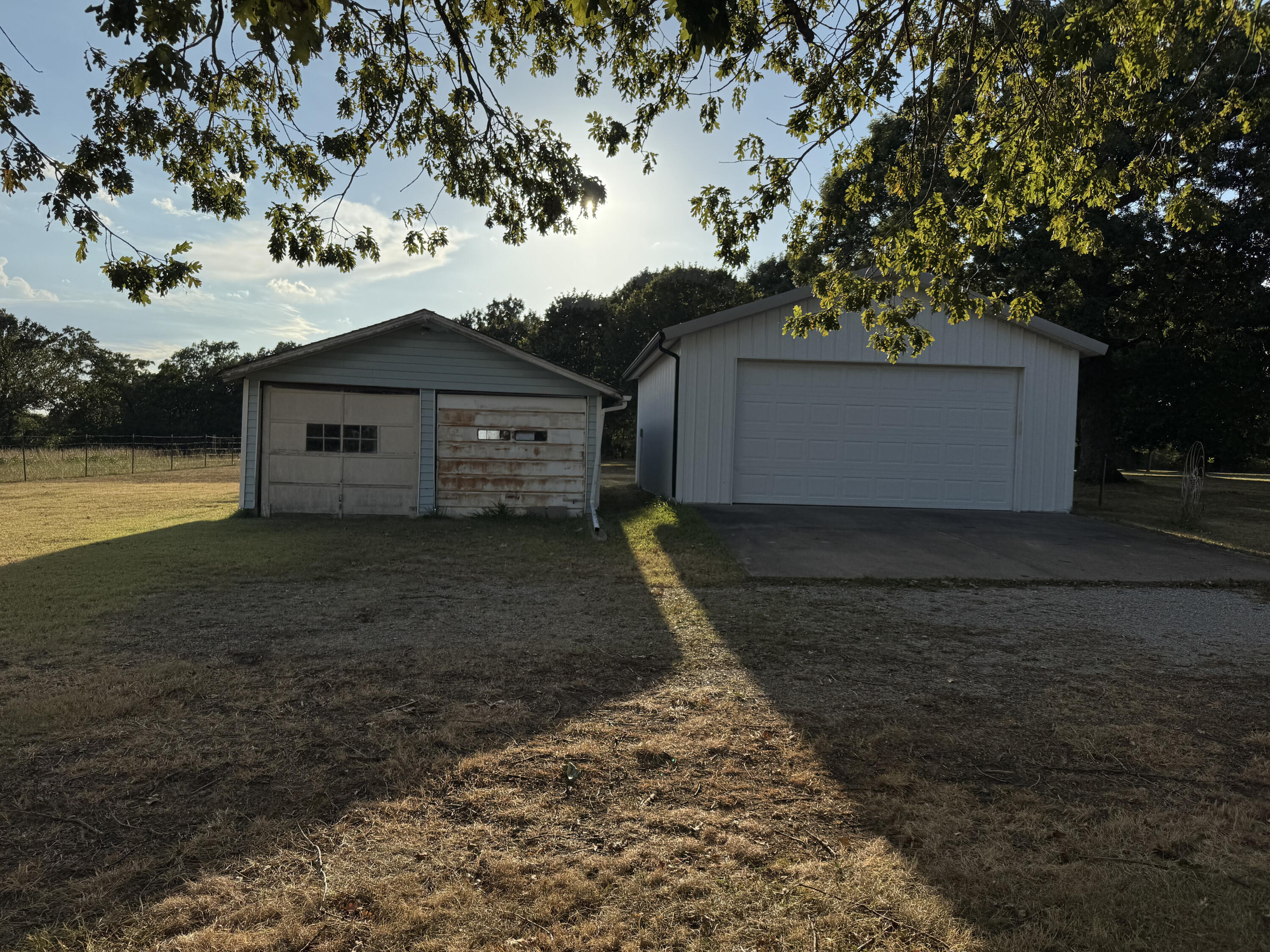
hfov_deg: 71.6
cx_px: 635
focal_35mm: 24
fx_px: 881
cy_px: 476
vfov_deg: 56.8
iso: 80
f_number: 1.78
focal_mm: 6.76
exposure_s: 1/10417
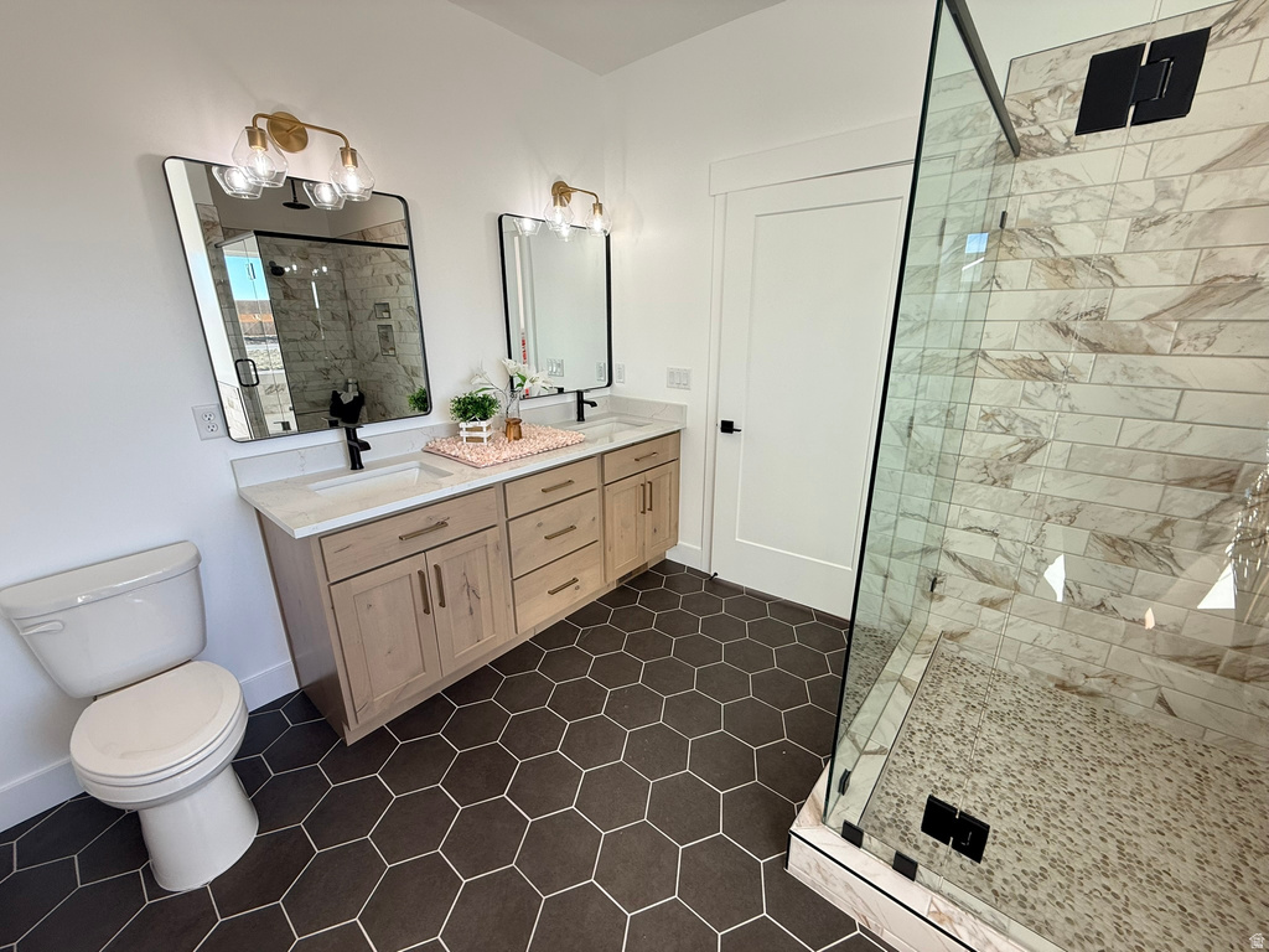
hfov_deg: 102.1
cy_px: 476
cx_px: 634
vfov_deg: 85.7
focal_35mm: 14
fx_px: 513
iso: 64
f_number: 2.2
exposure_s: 1/120
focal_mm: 2.22
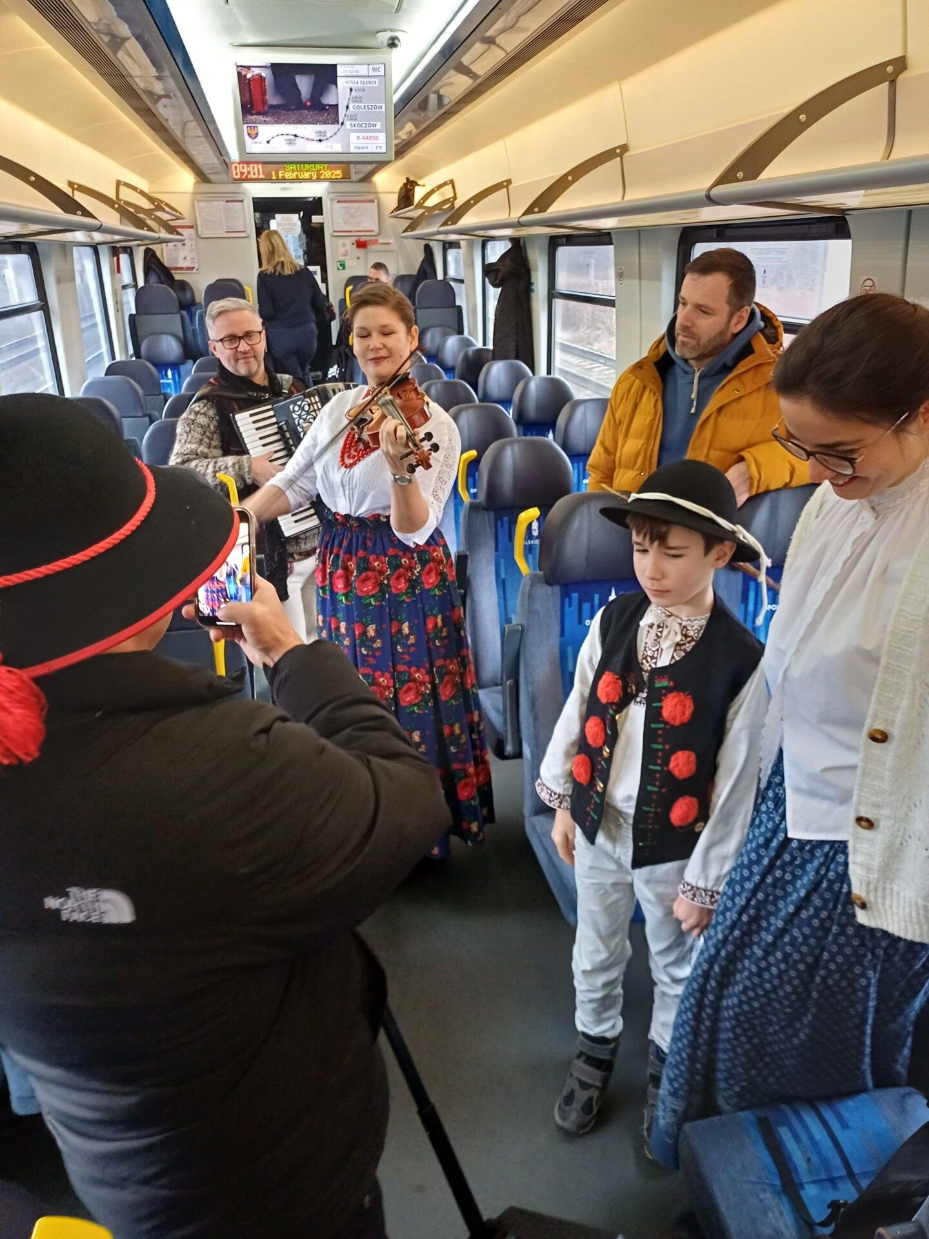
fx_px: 895
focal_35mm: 25
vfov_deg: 69.4
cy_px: 620
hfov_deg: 54.9
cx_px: 464
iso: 500
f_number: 1.8
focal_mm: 4.65
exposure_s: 1/33
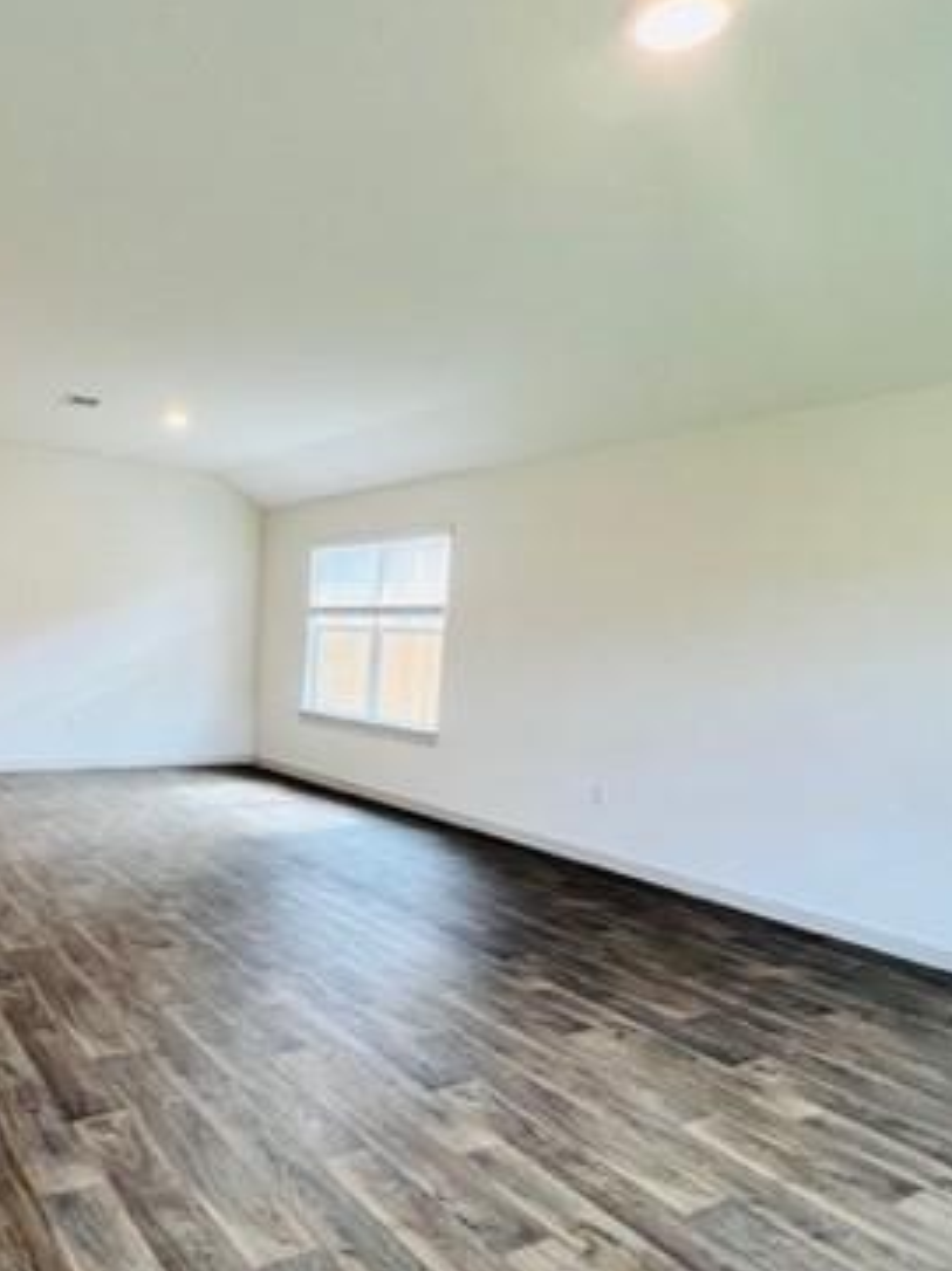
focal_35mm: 23
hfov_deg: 56.1
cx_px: 242
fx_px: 844
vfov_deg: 73.0
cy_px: 776
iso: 125
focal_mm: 1.57
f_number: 1.8
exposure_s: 1/120
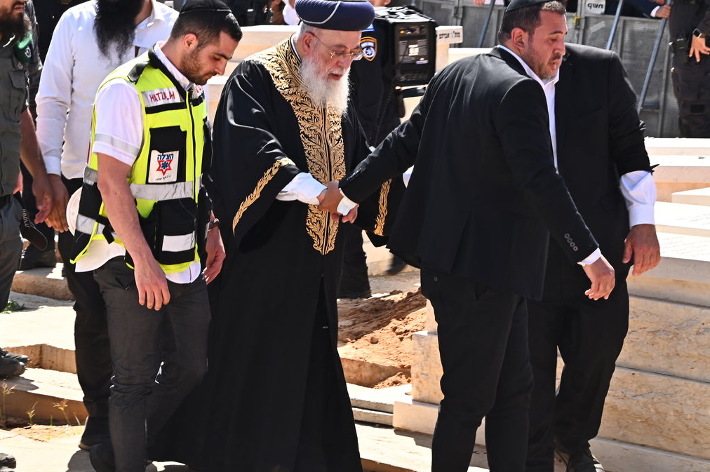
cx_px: 297
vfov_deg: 7.9
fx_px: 3409
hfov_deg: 11.9
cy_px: 166
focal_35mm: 173
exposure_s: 1/125
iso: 320
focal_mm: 125
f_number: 14
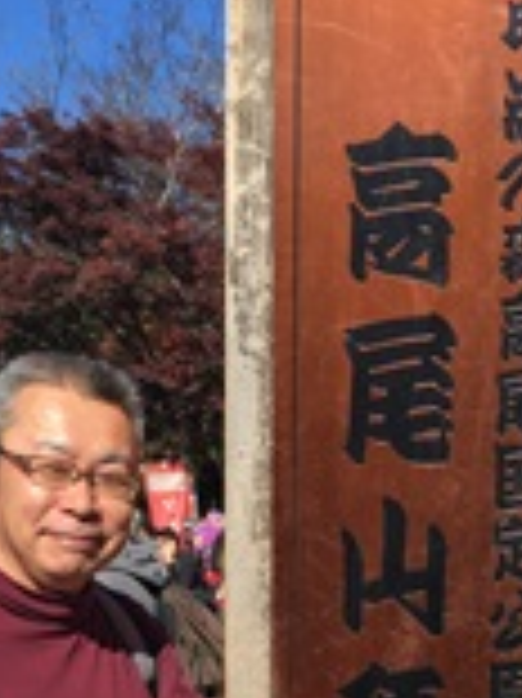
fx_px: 1510
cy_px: 725
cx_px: 346
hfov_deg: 19.6
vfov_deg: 24.6
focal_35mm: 75
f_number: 2.2
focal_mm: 4.15
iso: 25
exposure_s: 1/1221
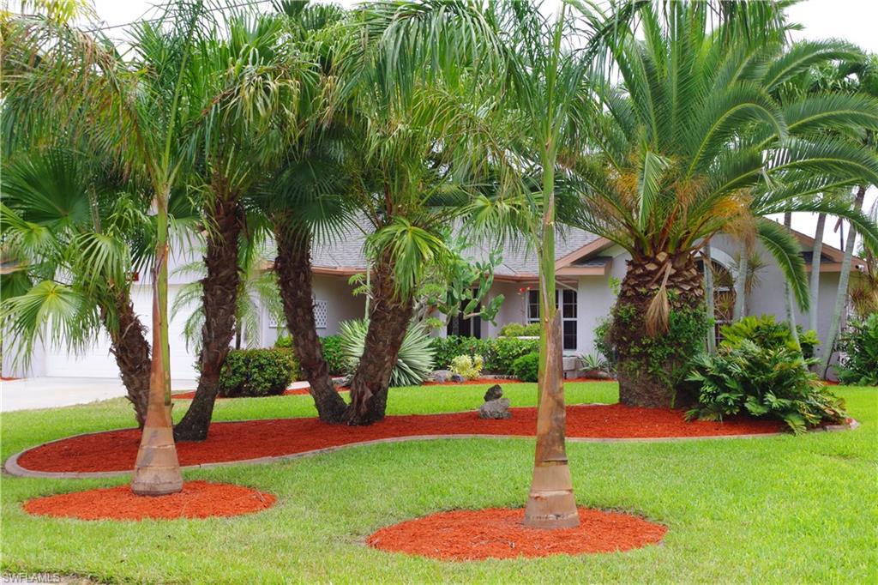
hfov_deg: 40.4
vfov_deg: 27.5
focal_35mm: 49
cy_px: 292
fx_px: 1195
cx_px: 439
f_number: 11
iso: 200
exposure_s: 1/125
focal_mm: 32.5
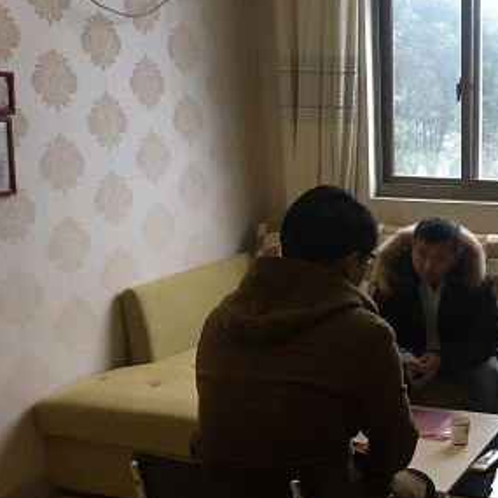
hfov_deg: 29.7
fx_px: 879
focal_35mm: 54
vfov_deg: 31.6
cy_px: 274
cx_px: 489
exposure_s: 1/33
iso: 80
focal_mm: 4.15
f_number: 2.2
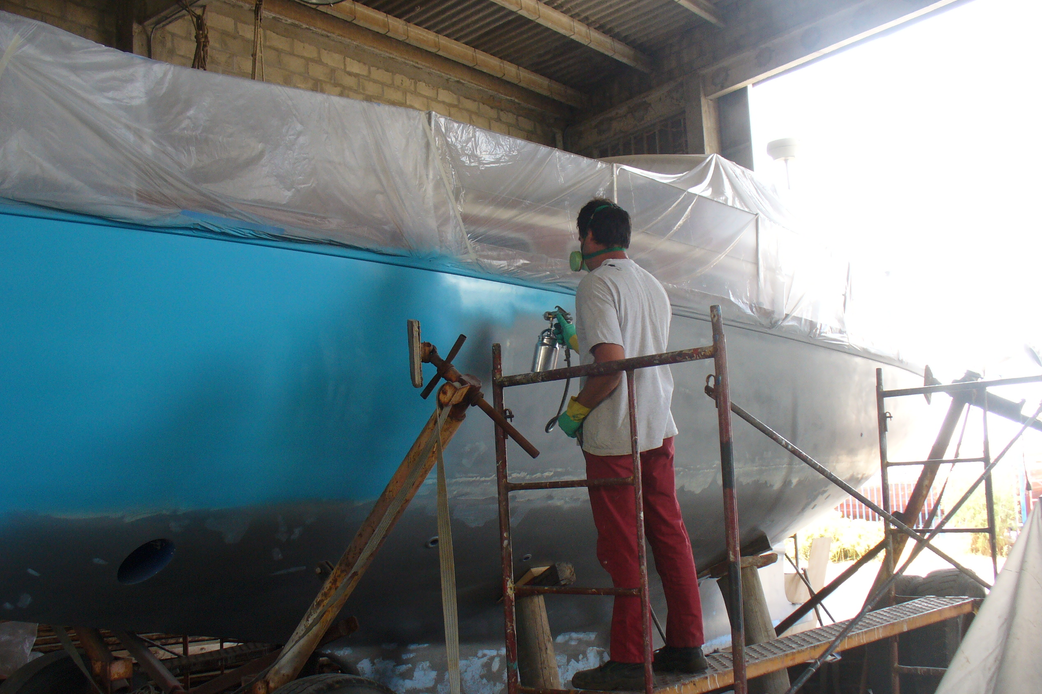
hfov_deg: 49.6
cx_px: 519
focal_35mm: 39
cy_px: 368
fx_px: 1129
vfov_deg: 34.2
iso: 100
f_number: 2.8
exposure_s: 1/60
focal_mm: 6.1
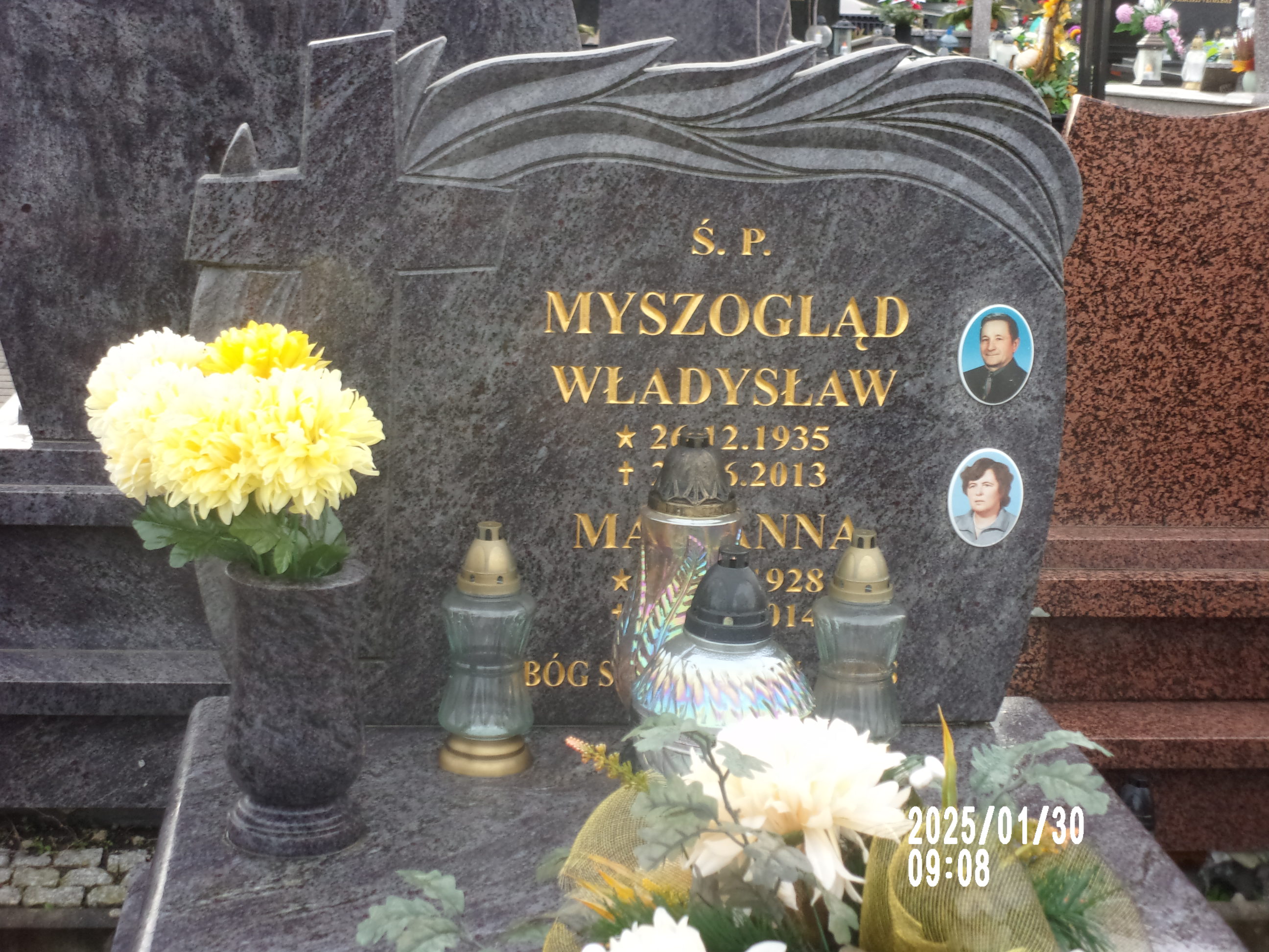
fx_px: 2346
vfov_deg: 22.9
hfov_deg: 30.3
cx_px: 634
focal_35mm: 64
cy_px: 476
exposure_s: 1/34
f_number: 5.2
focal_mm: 11.5
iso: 107
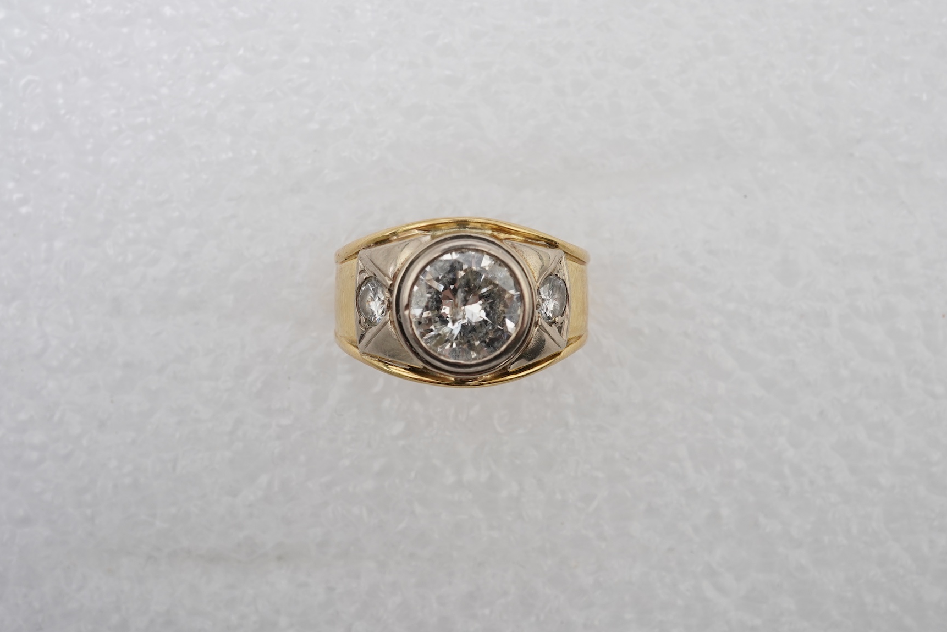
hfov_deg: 41.9
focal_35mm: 47
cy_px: 305
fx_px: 1237
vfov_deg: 28.7
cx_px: 467
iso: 500
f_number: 18
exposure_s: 1/125
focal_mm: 30
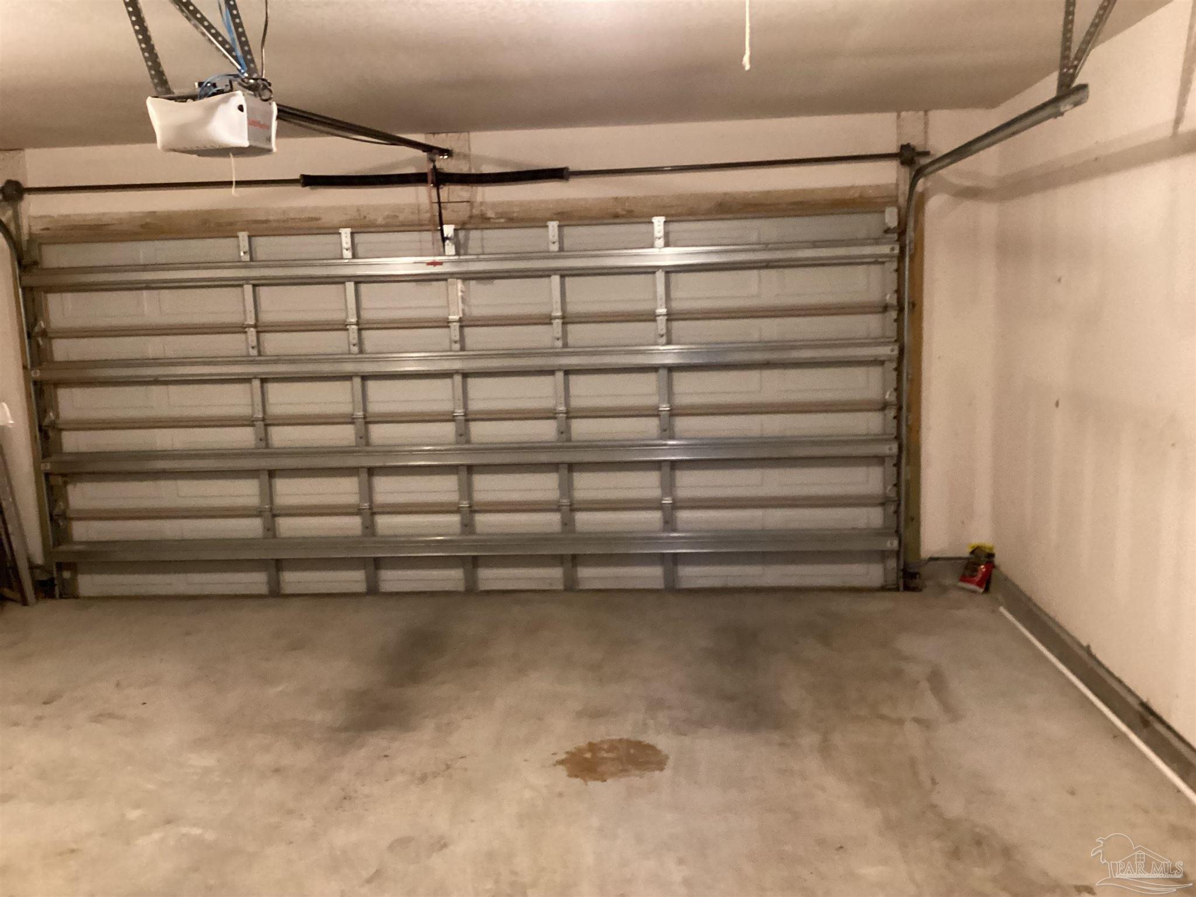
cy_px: 448
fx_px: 1071
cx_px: 598
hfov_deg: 58.4
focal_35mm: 31
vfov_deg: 45.4
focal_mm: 3.3
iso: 640
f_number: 2.4
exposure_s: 1/30
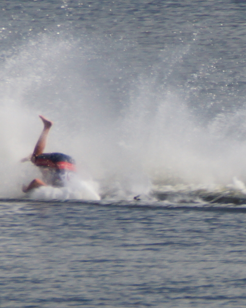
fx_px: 5344
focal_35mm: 587
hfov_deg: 2.6
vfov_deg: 3.3
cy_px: 138
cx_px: 190
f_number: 6.3
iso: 200
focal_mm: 250
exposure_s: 1/400
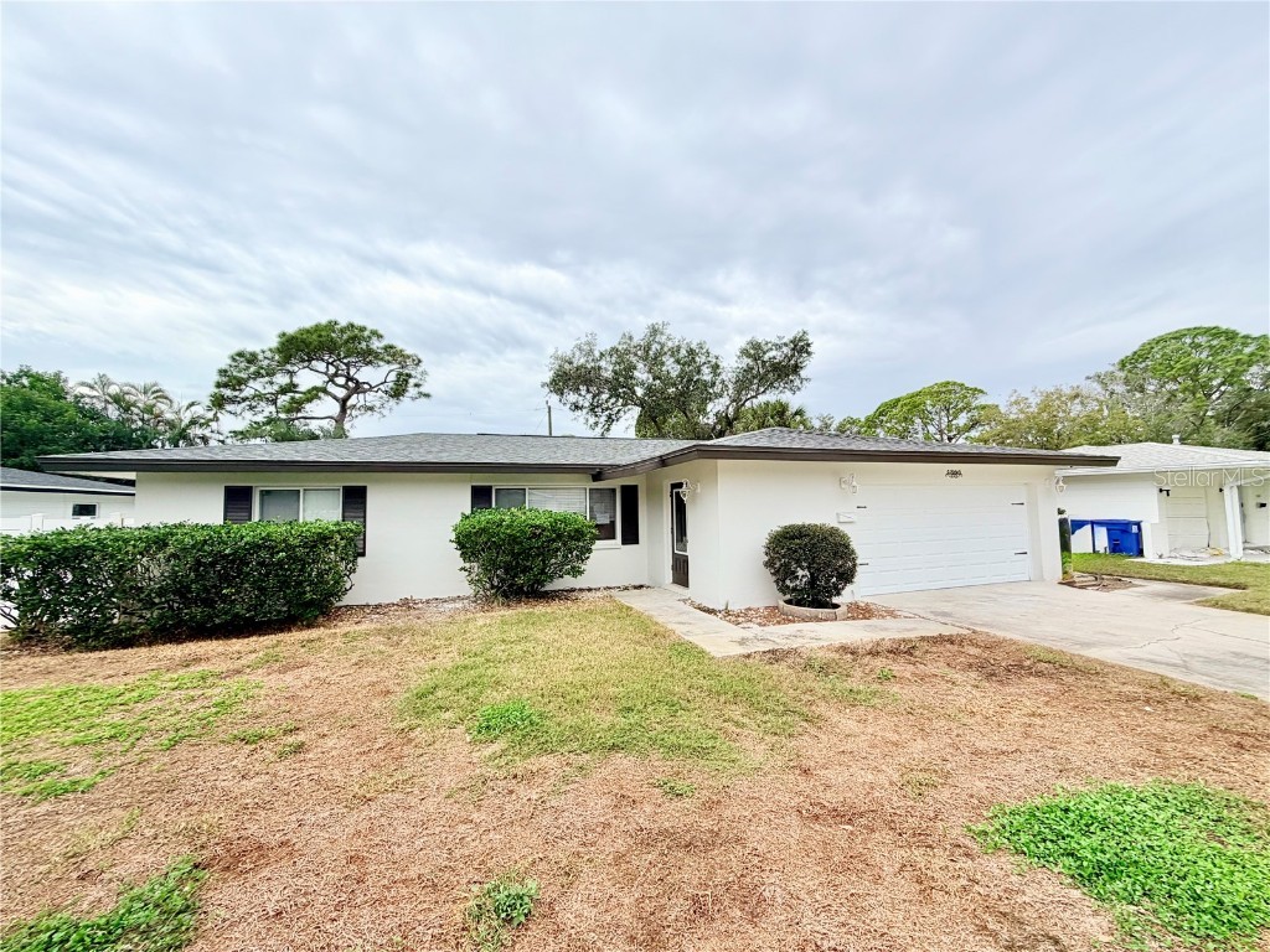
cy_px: 476
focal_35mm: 14
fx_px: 514
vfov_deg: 85.7
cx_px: 635
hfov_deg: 102.1
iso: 32
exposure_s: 1/770
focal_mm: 2.22
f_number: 2.2
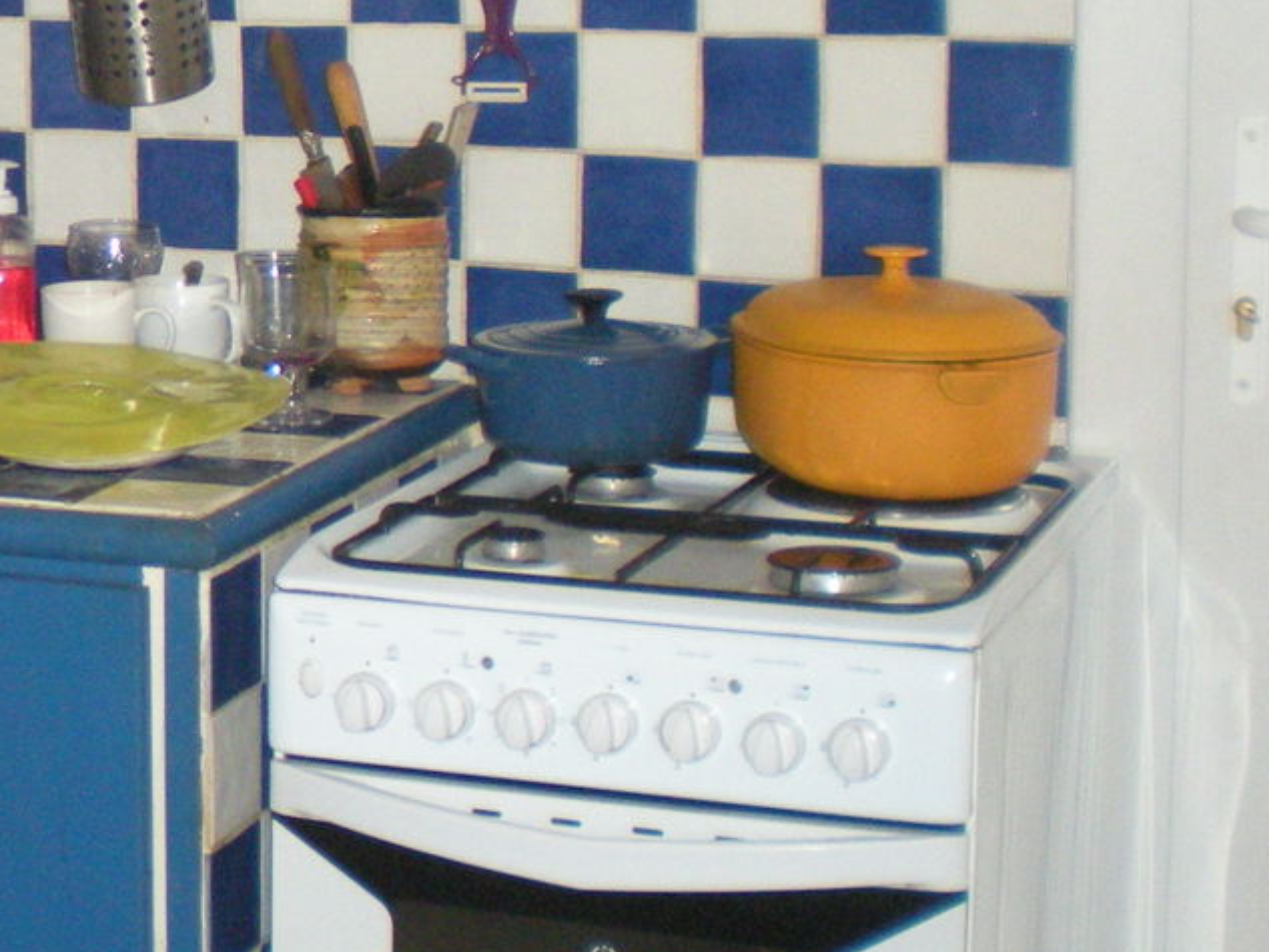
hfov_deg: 19.5
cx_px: -144
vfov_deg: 15.3
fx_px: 3520
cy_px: 222
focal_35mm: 96
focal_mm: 6.3
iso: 307
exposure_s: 1/60
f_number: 3.1
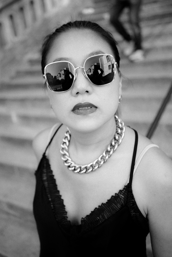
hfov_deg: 37.9
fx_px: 251
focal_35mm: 35
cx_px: 86
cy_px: 128
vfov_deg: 54.4
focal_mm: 35
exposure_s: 1/400
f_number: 2.8
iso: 125
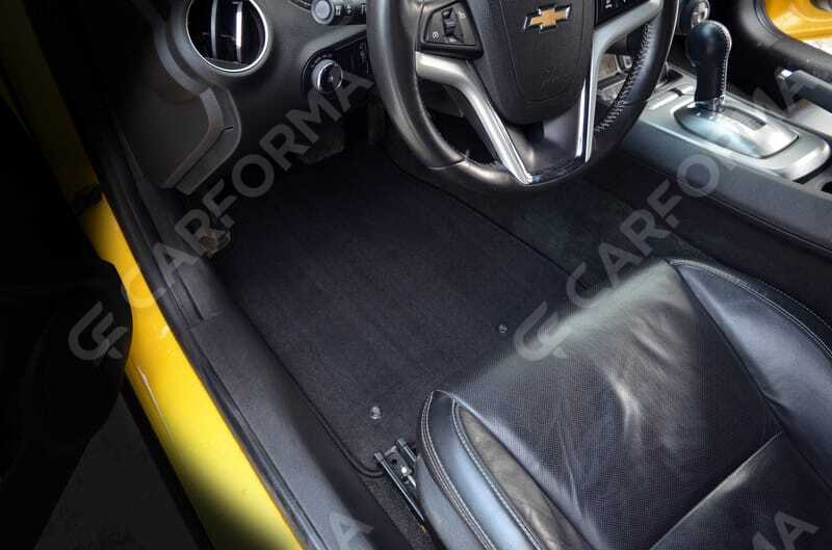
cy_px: 275
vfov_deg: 47.7
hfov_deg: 67.5
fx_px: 622
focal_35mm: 27
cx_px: 416
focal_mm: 18
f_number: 4
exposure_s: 1/60
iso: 800
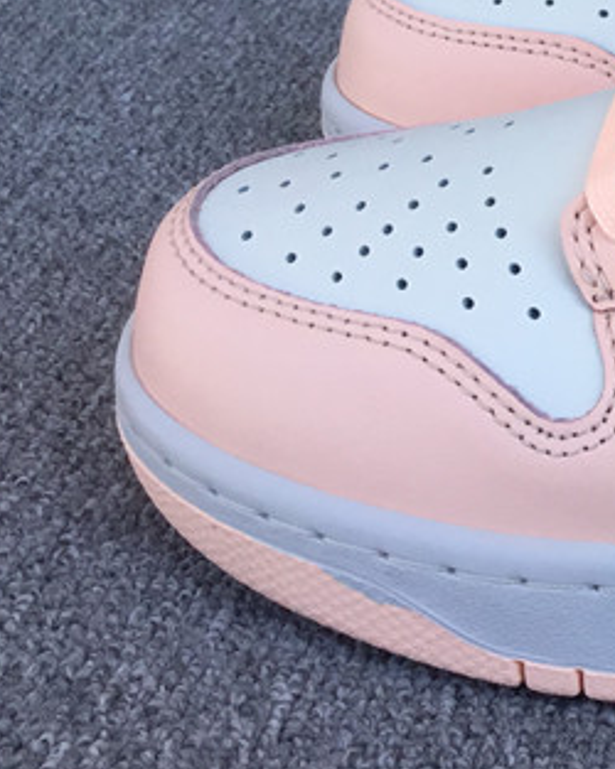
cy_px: 77
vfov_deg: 21.5
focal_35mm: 87
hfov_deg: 15.3
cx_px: 1090
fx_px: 1981
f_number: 2.4
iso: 25
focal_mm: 3.3
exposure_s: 1/471
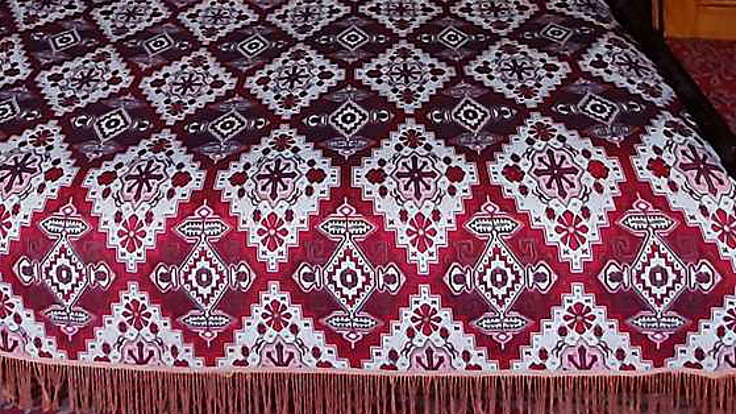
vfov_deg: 22.6
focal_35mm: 38
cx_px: 333
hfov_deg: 52.7
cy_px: -272
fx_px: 741
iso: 200
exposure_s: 1/25
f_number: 2.2
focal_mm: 1.42
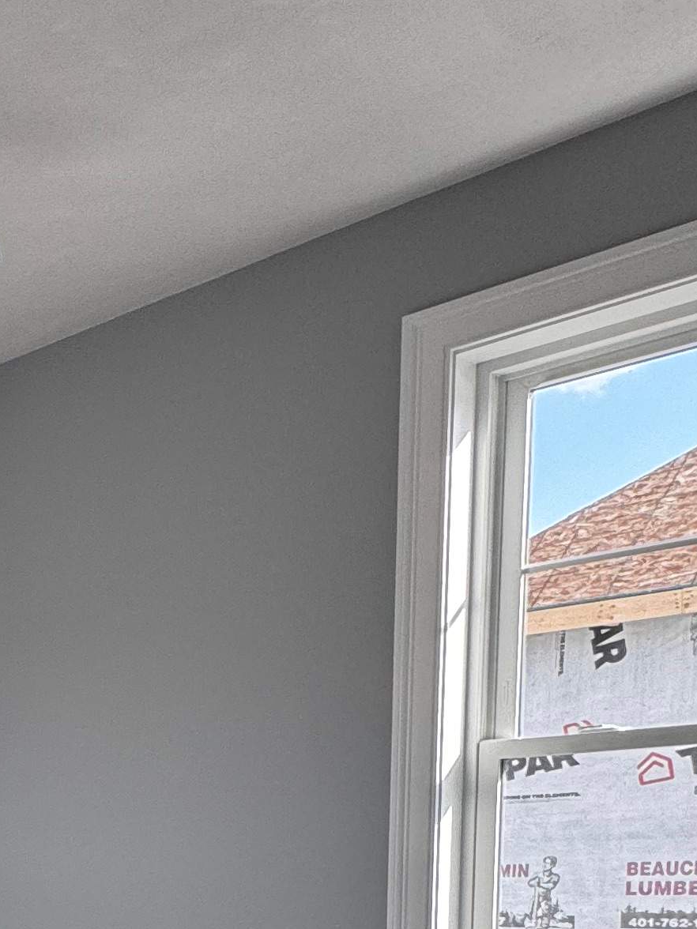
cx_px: -355
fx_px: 1289
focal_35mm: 48
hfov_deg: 23.8
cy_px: 1051
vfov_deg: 33.8
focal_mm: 2.22
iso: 40
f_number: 2.2
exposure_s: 1/118
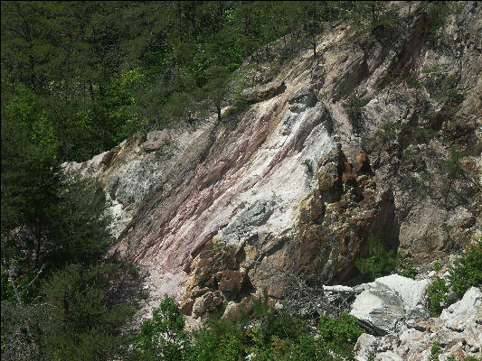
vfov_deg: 11.2
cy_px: 180
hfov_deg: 14.9
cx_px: 241
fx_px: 1838
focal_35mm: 132
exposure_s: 1/800
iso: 100
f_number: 7.1
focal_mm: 33.34
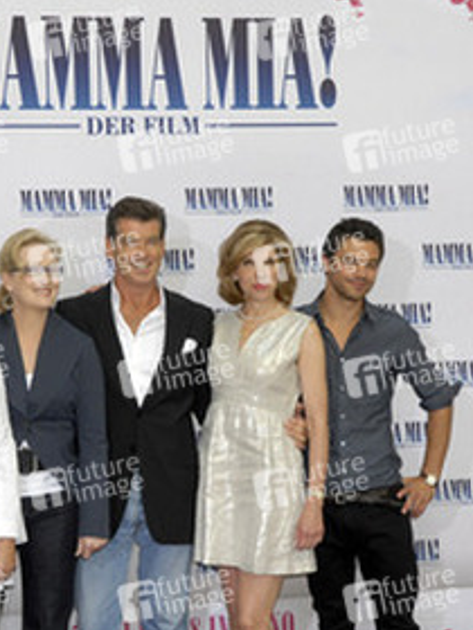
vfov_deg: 17.7
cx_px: 113
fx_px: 2022
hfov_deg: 13.3
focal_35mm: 111
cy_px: 315
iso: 640
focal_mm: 48
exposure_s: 1/125
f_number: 5.6
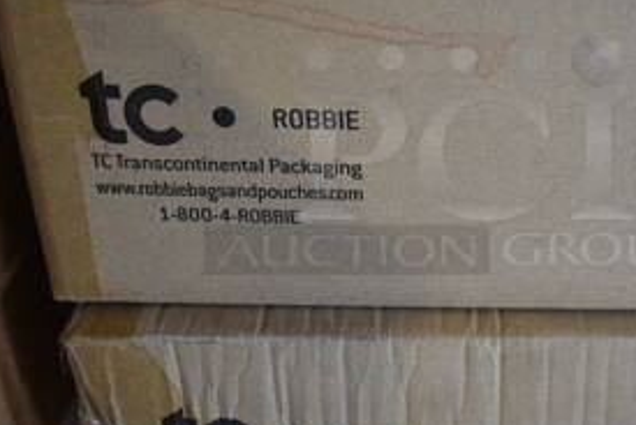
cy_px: 152
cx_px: 463
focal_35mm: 60
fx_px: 1061
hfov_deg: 32.8
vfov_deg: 22.6
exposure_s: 1/125
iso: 1000
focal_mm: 18
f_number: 3.5
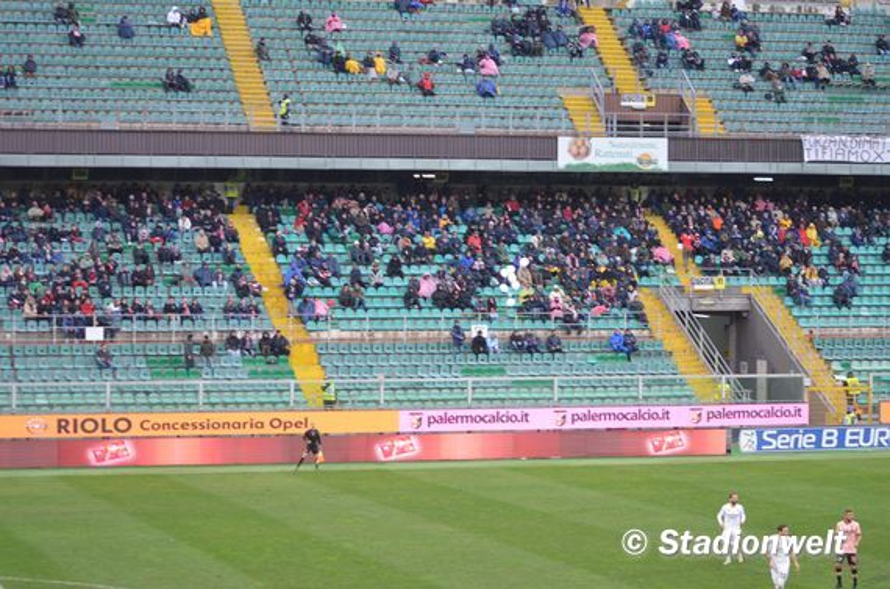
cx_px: 445
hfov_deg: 19.5
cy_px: 294
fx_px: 2589
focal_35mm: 105
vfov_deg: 13.0
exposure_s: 1/250
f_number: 4
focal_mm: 70
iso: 640
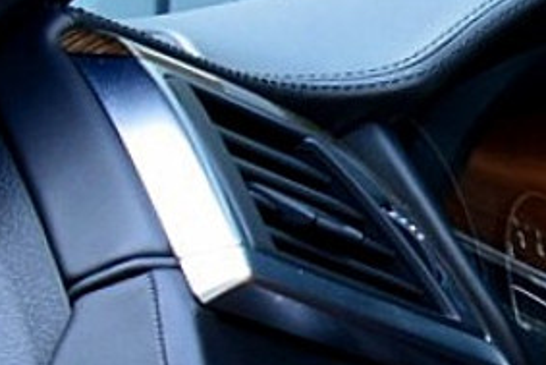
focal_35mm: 183
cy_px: 691
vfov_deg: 7.3
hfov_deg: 8.7
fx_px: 2777
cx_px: 1783
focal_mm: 18
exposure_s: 1/60
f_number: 8
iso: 450
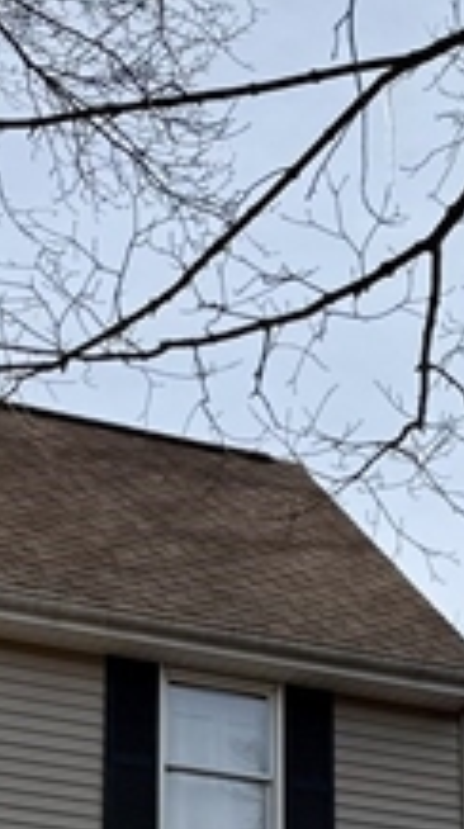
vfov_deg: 17.1
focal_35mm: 123
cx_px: 407
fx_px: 2701
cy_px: 837
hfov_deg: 9.8
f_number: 1.78
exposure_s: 1/6173
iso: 80
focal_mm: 6.76
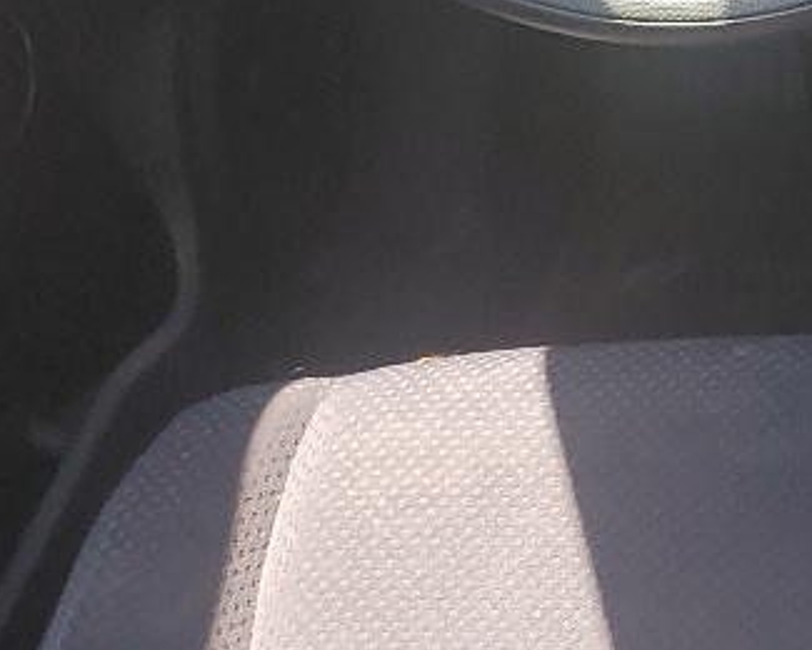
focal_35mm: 125
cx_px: 1579
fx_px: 3004
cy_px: 92
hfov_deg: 13.4
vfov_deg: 12.3
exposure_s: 1/323
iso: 50
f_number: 1.5
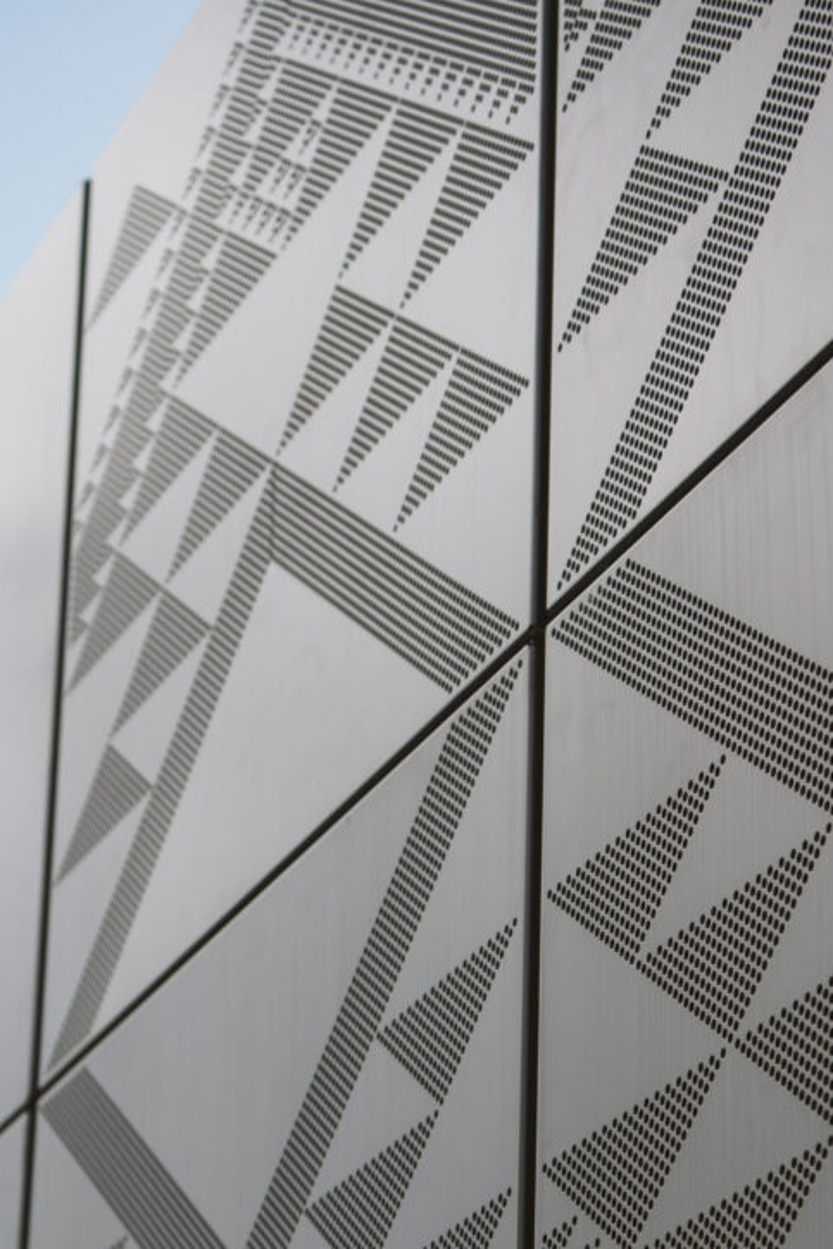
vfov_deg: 16.6
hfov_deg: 11.2
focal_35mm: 122
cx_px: 692
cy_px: 1084
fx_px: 4232
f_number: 2.8
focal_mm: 46
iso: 250
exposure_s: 1/1250
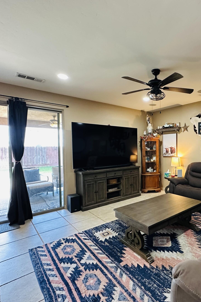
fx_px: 167
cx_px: 160
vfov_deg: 84.0
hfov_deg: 57.5
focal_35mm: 20
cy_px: 153
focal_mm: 2.22
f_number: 2.2
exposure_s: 1/60
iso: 500
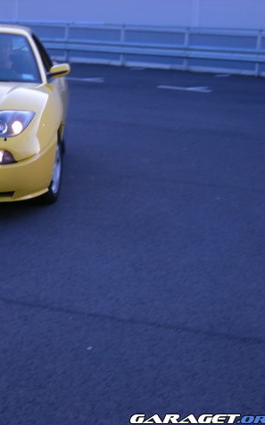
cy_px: 213
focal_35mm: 87
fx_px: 1007
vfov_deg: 23.8
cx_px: -3
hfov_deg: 14.7
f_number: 4.1
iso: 64
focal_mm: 10.1
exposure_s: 1/66.1
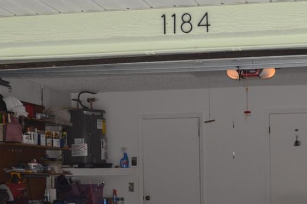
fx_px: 801
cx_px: 235
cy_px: 148
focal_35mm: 94
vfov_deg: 14.5
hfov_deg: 21.5
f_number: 5.6
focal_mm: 22
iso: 100
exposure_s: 1/200
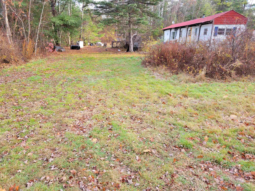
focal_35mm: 26
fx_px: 192
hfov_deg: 67.3
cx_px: 128
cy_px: 96
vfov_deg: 53.1
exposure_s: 1/156
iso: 40
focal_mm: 5.4
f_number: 1.8
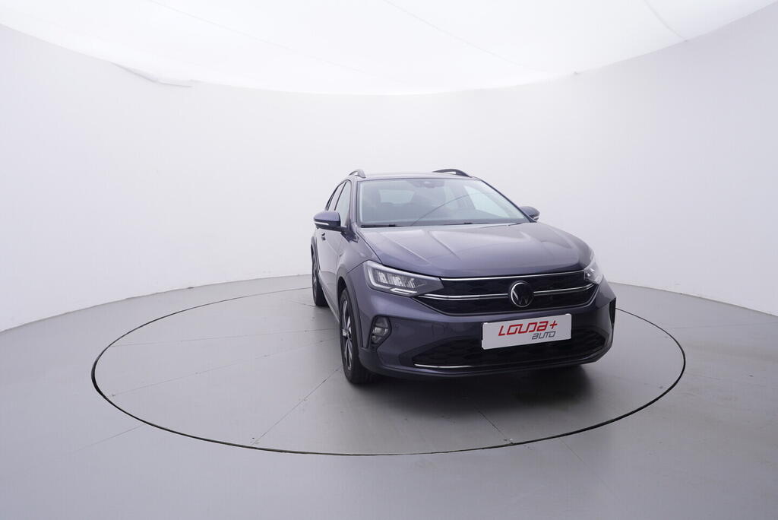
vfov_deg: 56.2
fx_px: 487
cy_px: 260
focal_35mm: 22
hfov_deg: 77.3
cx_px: 389
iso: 200
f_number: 5
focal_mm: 15
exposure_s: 1/80
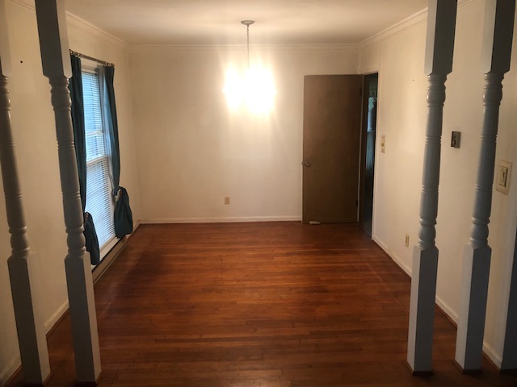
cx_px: 258
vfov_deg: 49.7
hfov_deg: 63.4
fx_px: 418
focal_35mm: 28
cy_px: 194
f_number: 1.8
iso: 64
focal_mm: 4
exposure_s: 1/15
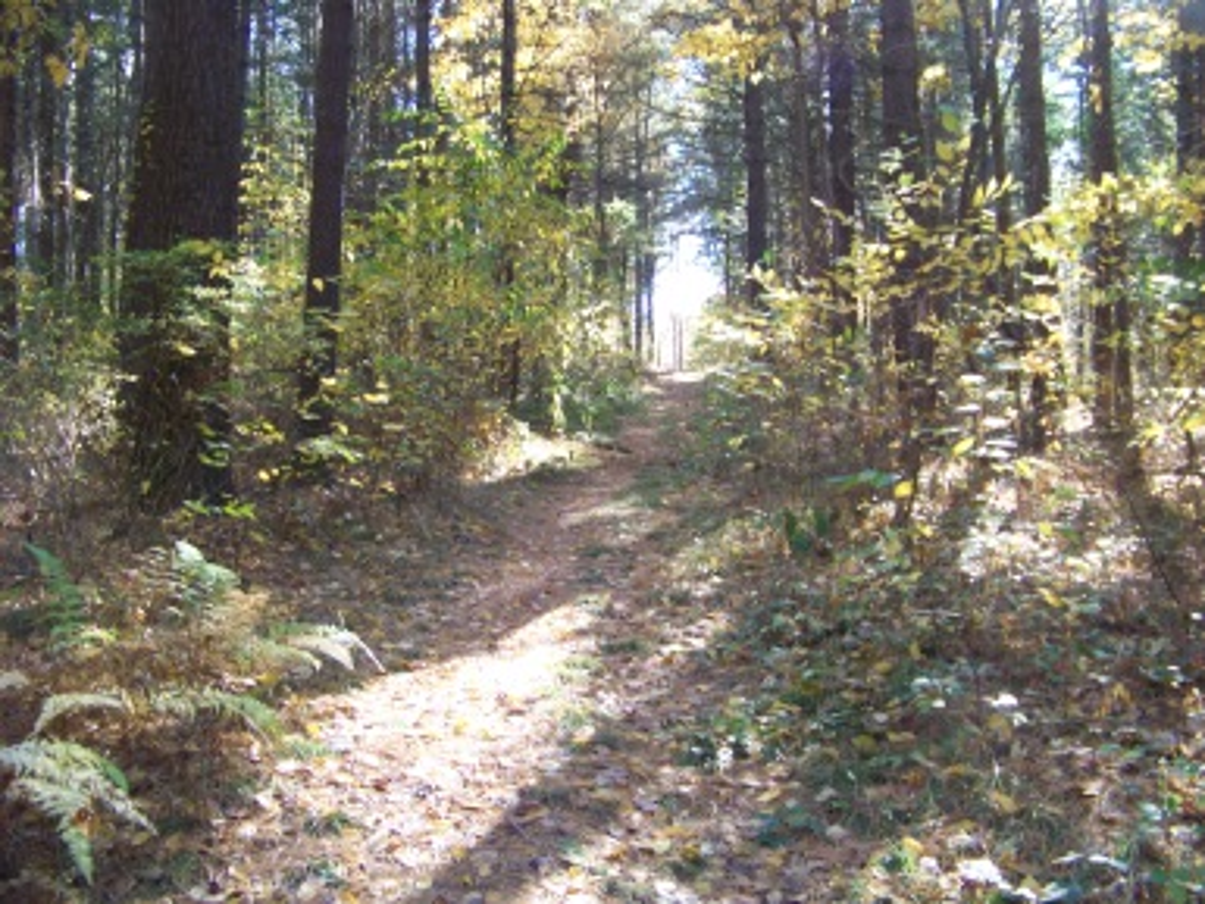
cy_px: 452
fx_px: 1254
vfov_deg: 39.7
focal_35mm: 36
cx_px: 602
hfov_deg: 51.3
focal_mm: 5.85
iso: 75
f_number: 2.8
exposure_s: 1/30
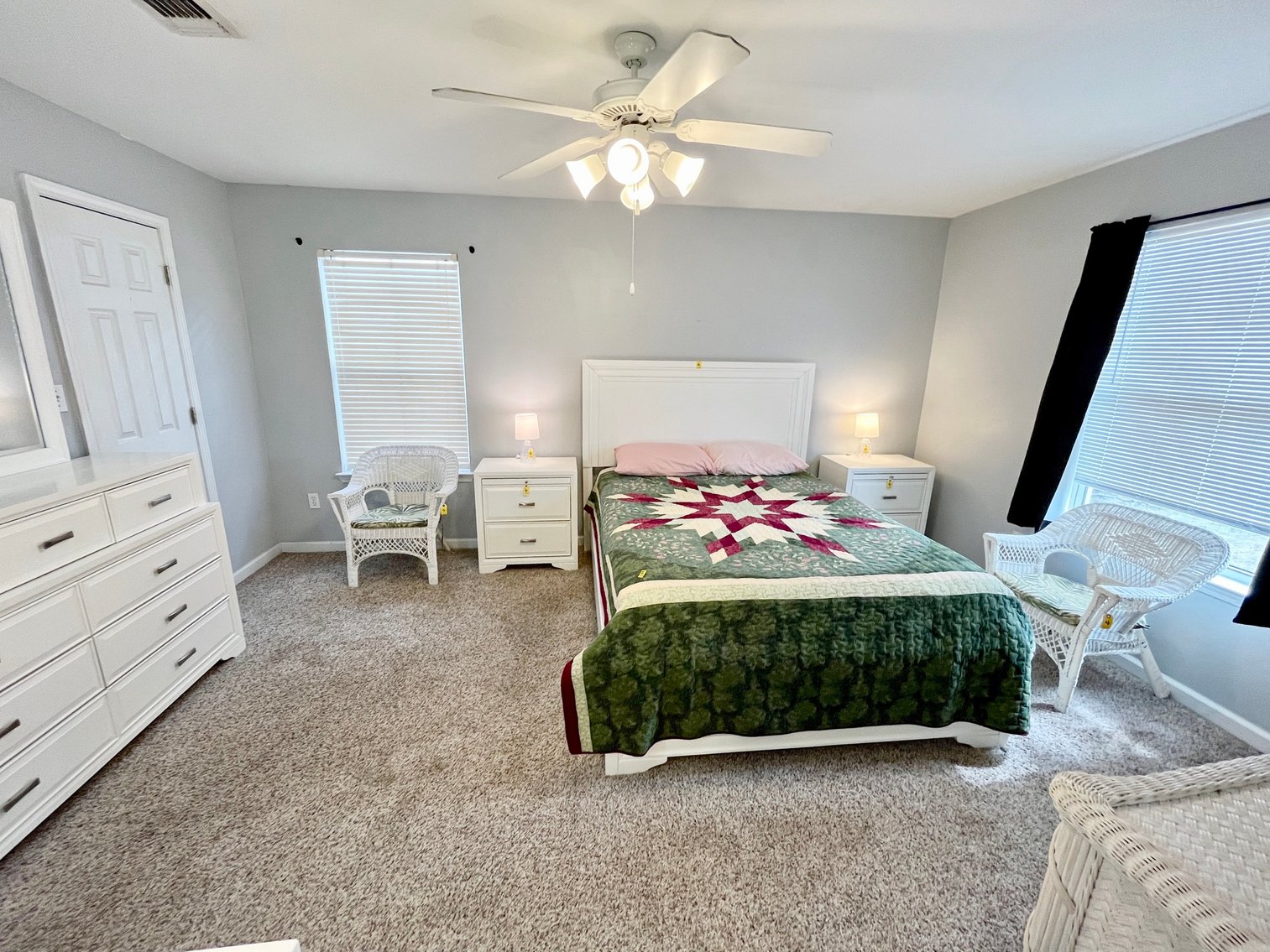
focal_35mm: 14
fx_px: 514
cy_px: 476
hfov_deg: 102.1
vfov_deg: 85.7
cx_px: 635
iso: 250
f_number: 2
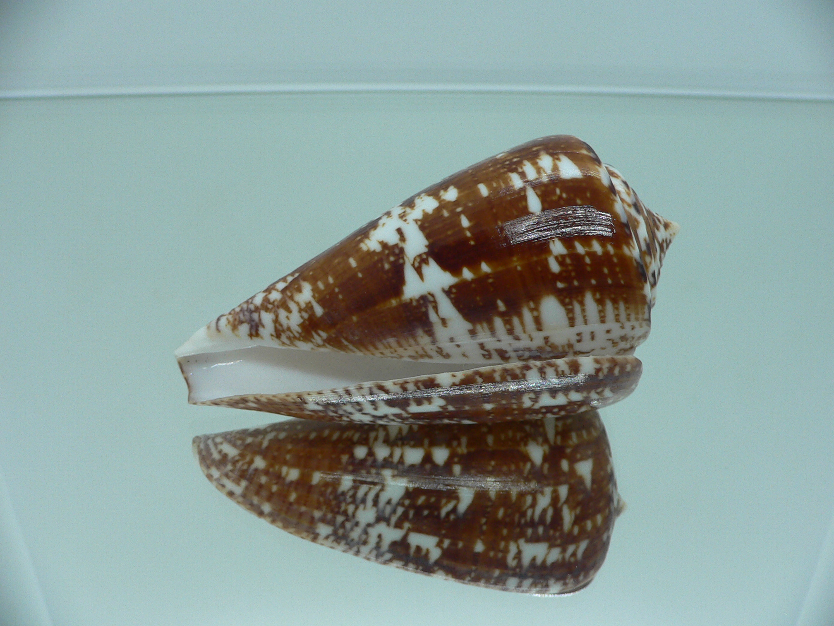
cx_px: 417
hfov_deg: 52.6
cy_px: 313
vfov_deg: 40.7
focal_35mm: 35
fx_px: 843
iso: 100
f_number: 2.8
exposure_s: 1/60
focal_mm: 4.6
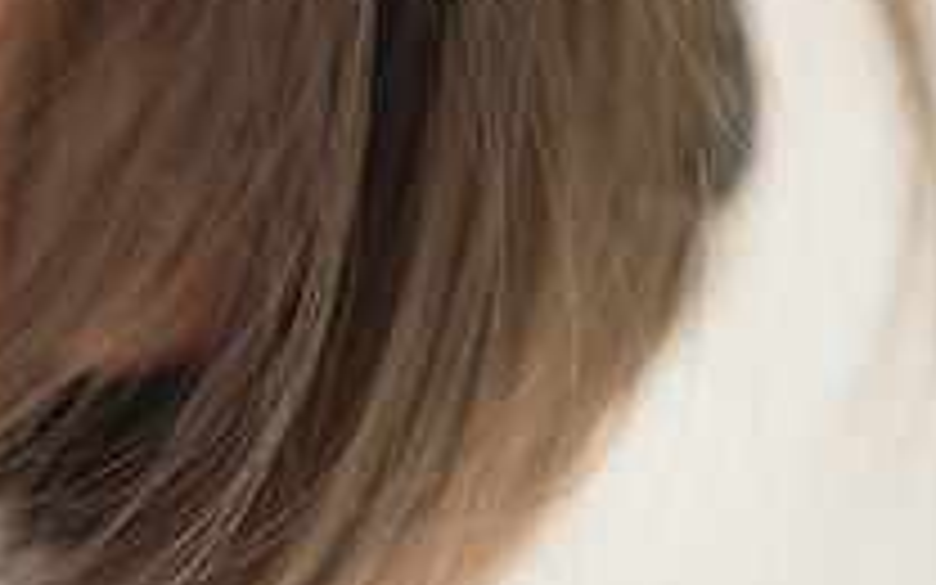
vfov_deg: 4.7
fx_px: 7194
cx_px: -112
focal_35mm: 282
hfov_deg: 7.4
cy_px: 279
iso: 400
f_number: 2.8
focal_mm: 90
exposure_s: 1/1000
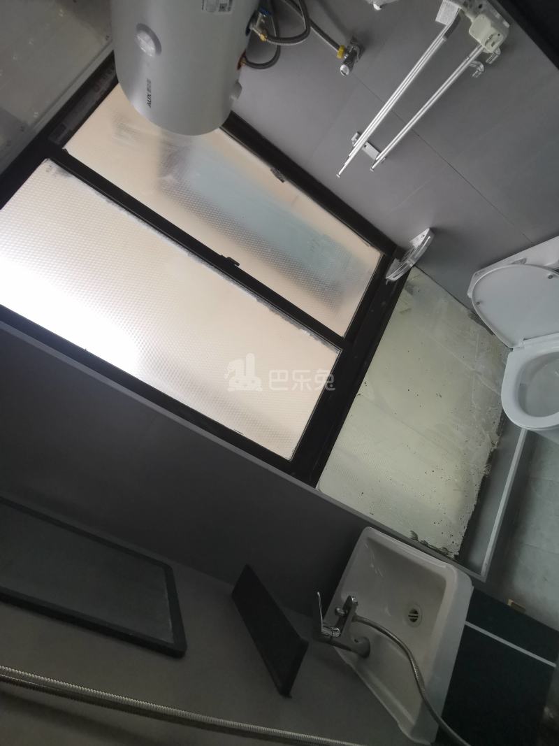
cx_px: 280
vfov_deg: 91.0
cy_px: 373
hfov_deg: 74.7
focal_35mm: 17
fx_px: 366
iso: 80
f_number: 2.2
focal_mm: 2.26
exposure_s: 1/100
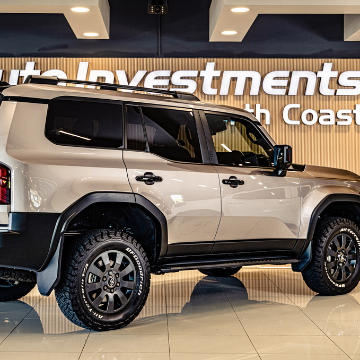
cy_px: 180
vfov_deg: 26.9
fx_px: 753
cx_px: 150
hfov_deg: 26.8
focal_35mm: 64
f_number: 4
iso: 640
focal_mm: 50
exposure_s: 1/125
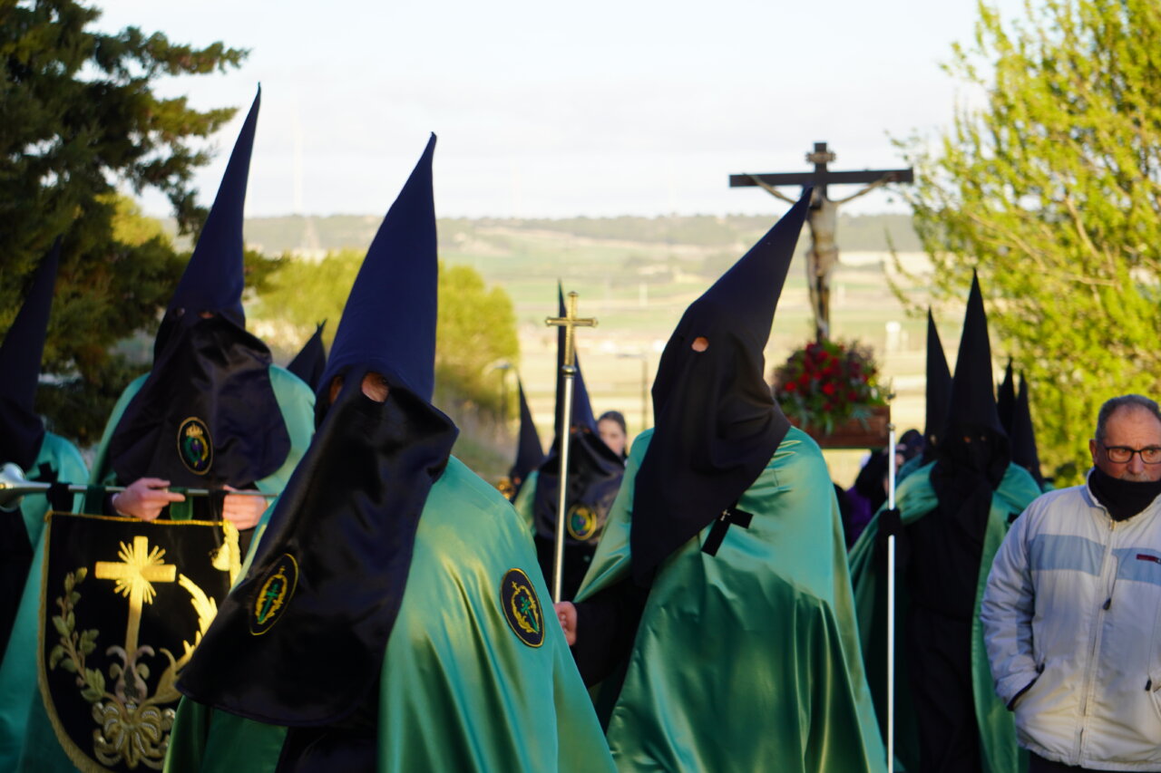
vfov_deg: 13.4
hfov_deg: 20.0
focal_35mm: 102
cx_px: 580
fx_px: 3289
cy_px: 386
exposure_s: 1/125
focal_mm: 68
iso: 100
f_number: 5
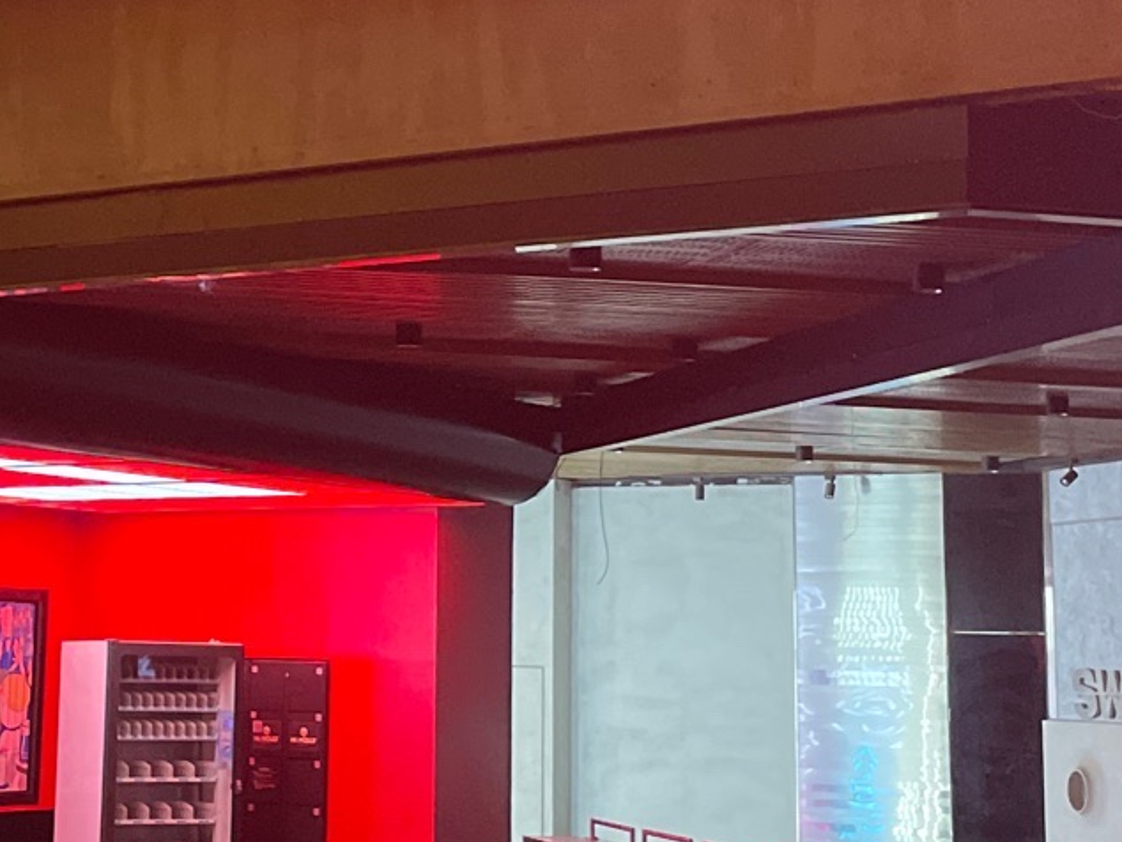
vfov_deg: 17.9
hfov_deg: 23.6
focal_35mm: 82
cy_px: 237
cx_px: 297
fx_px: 2659
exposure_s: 1/49
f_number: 1.6
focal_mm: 4.2
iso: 500
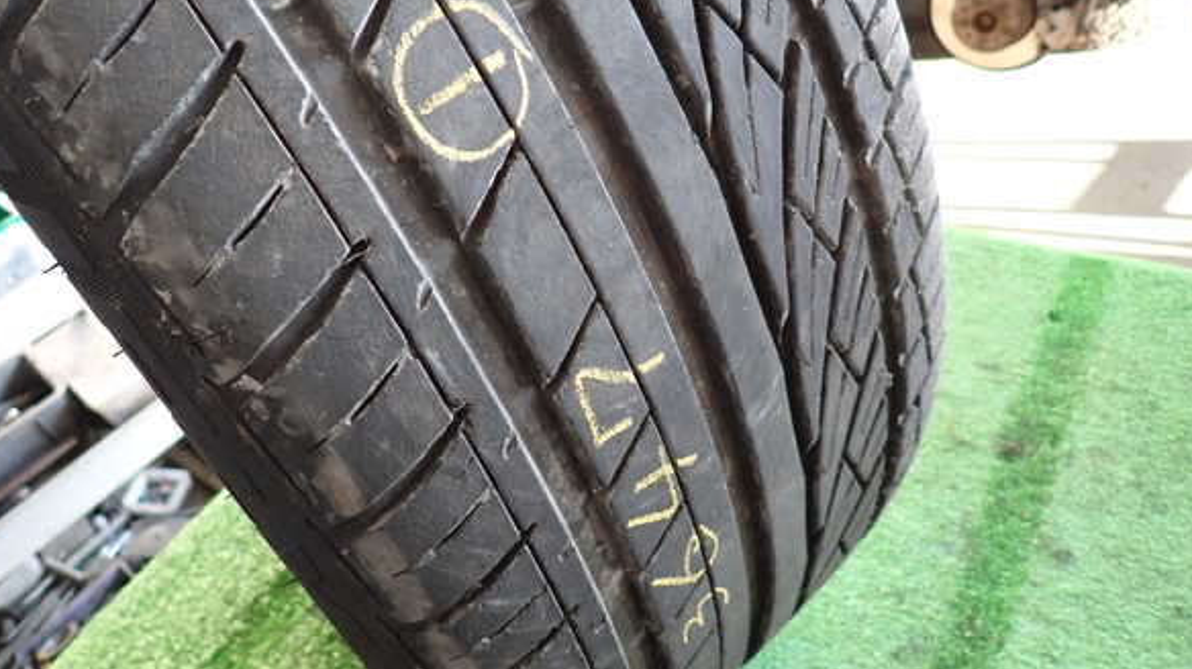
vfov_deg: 41.3
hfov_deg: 67.9
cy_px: 279
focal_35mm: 28
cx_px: 588
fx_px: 885
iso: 200
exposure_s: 1/50
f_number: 2
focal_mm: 4.5
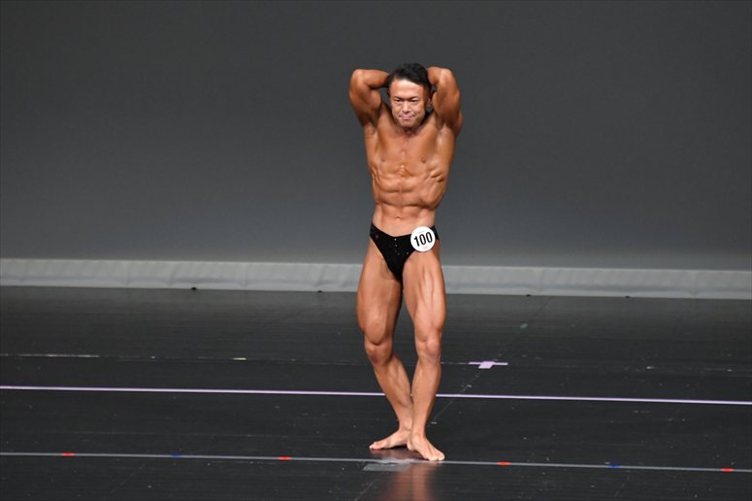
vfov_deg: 4.0
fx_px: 7203
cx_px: 376
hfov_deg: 6.0
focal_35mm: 345
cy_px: 250
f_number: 5.6
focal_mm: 230
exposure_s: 1/400
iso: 4000
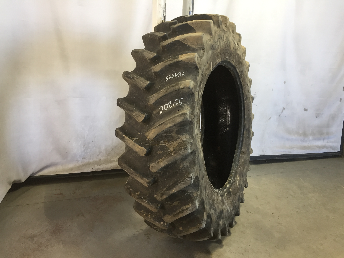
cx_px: 172
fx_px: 288
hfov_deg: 61.7
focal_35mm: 29
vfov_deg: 48.2
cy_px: 129
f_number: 2.2
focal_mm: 4.15
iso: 32
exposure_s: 1/30
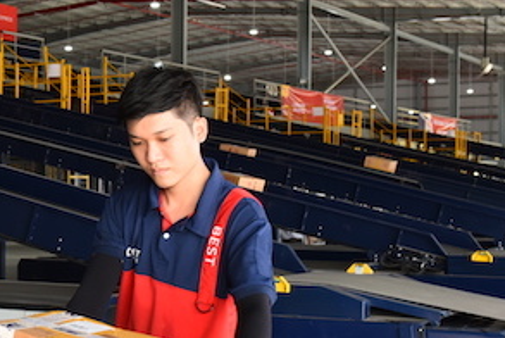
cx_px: 26
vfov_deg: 15.7
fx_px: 1222
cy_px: 196
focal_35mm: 87
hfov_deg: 22.6
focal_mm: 34
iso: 1000
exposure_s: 1/80
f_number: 5.6
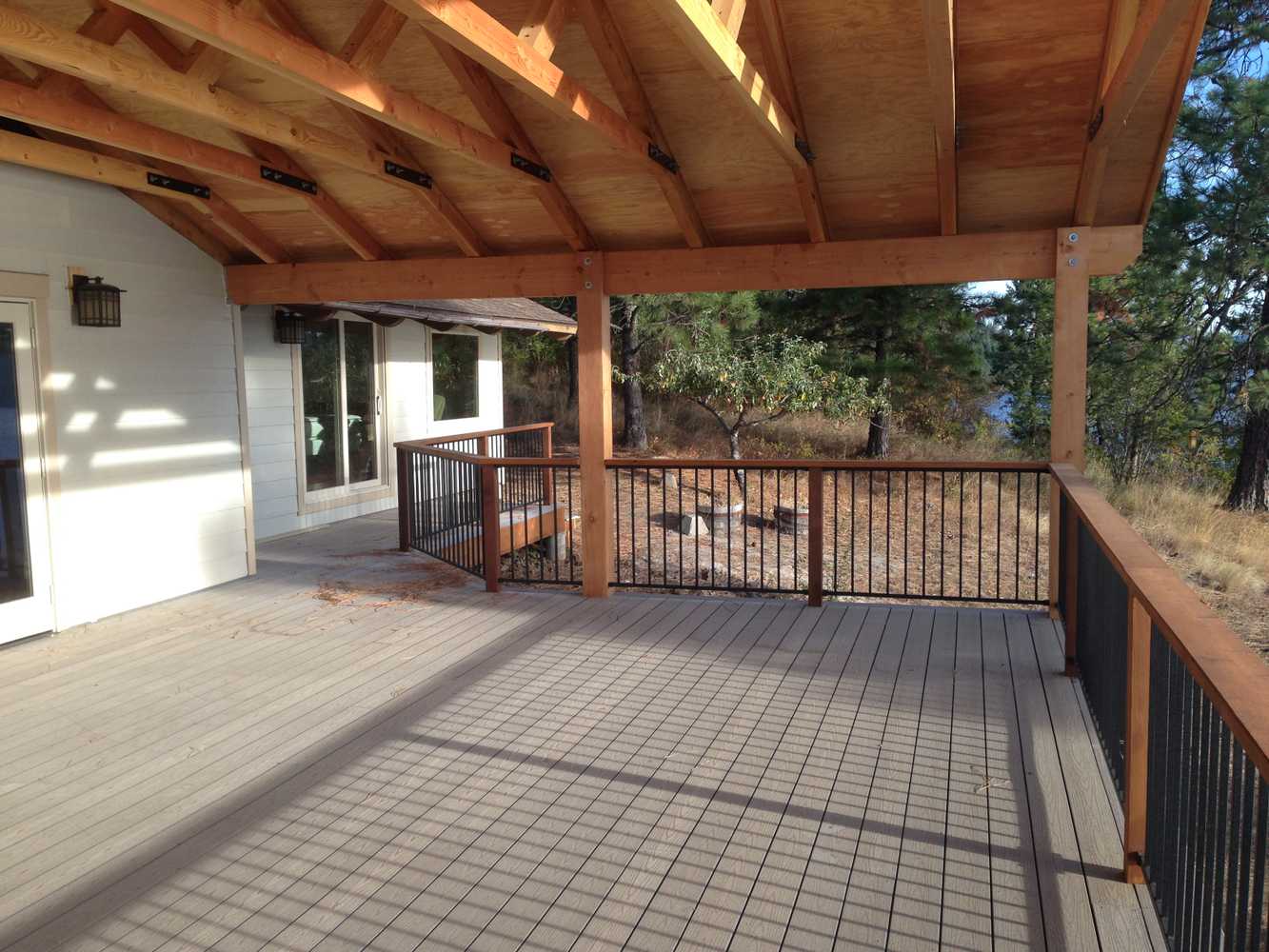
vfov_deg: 43.0
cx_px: 634
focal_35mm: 33
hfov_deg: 55.3
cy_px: 476
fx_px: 1210
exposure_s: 1/407
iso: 50
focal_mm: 4.12
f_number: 2.4
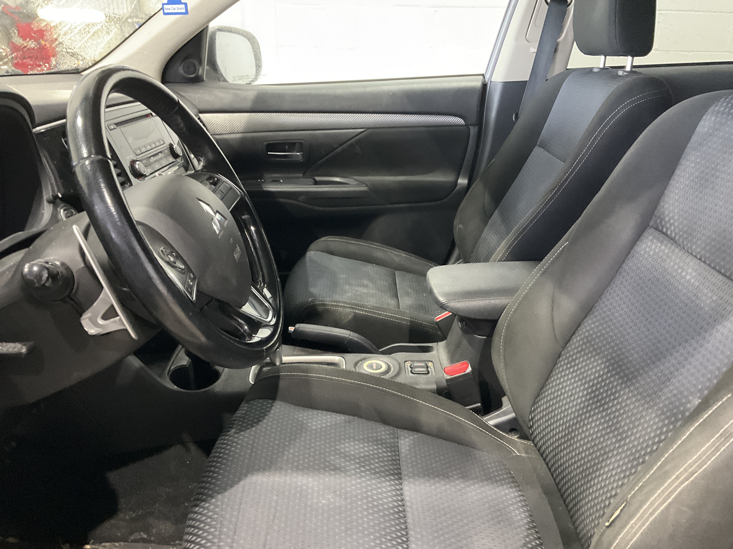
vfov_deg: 48.2
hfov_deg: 61.7
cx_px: 366
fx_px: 614
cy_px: 274
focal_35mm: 29
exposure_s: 1/30
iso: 400
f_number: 1.8
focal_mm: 3
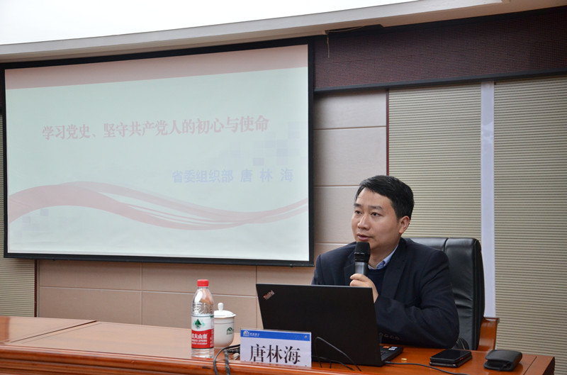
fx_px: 801
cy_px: 188
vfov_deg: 26.3
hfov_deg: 39.0
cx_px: 284
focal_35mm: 51
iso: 1000
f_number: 5
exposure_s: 1/400
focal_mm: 34
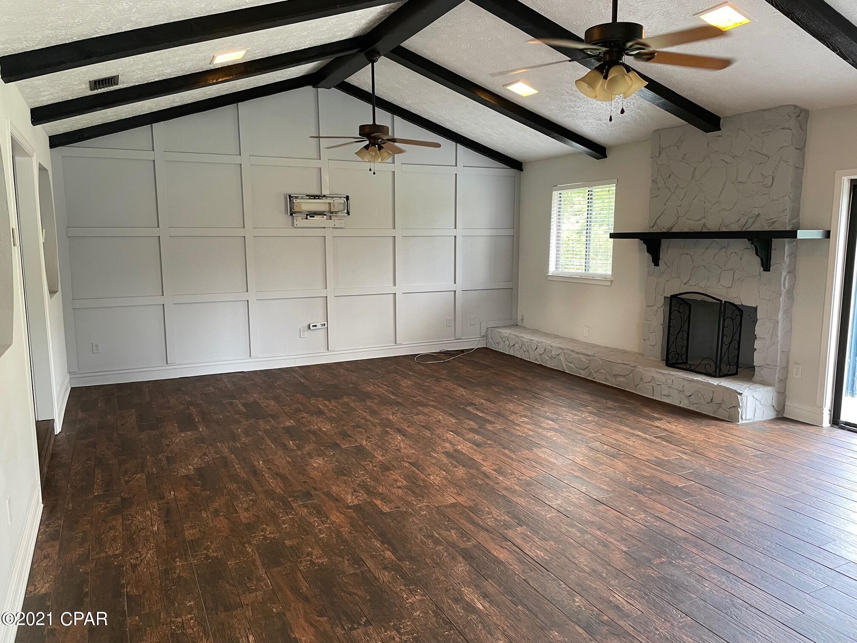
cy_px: 322
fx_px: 644
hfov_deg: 67.3
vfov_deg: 53.1
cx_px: 428
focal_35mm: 26
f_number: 1.6
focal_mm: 4.2
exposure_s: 1/60
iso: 160
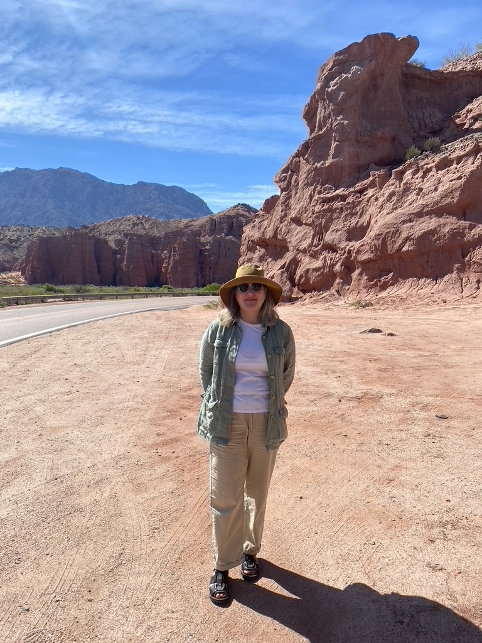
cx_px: 241
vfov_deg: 67.3
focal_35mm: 26
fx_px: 483
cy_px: 322
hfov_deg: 53.1
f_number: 1.8
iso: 32
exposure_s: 1/3300
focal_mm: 4.25
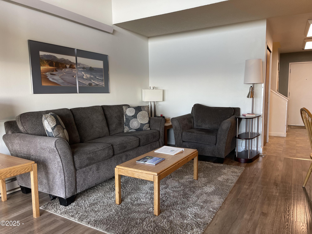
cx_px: 156
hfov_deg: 69.4
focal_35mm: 25
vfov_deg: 54.9
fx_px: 225
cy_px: 117
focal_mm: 5.1
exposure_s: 1/120
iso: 100
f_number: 1.6
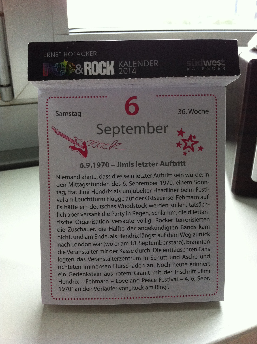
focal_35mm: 35
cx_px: 128
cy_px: 172
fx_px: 347
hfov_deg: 40.6
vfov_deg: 52.7
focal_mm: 3.85
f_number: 2.8
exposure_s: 1/120
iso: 125
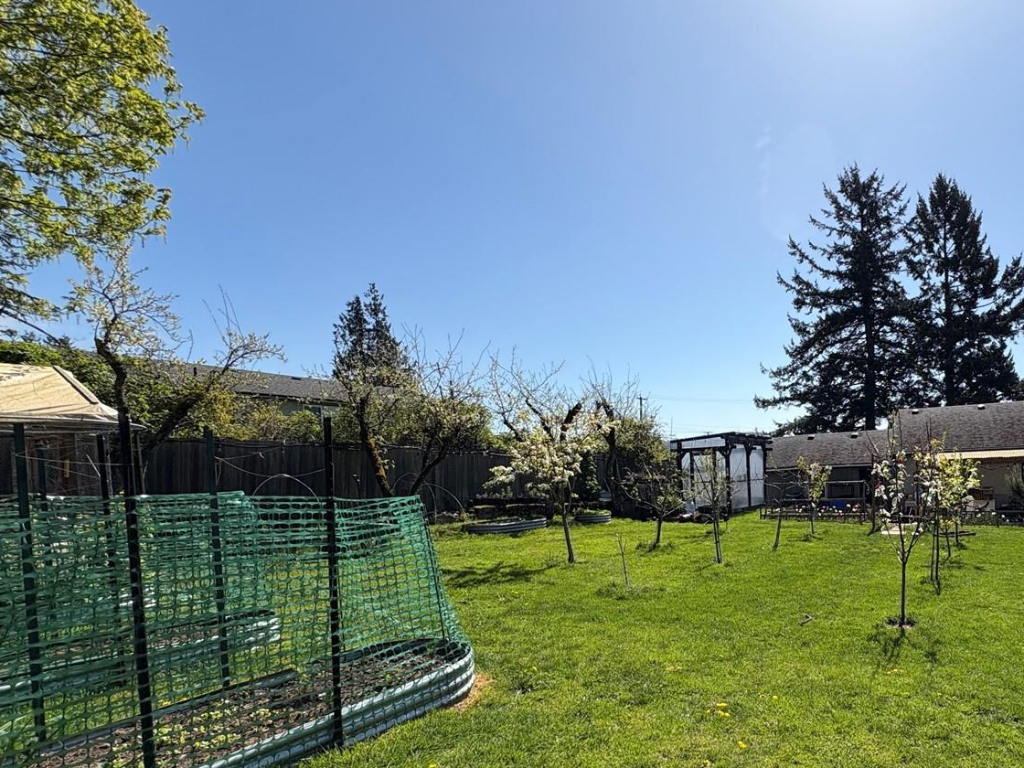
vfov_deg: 64.9
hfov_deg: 77.8
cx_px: 720
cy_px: 485
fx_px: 592
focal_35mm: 20
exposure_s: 1/2028
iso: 40
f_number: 2.2
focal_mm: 2.22
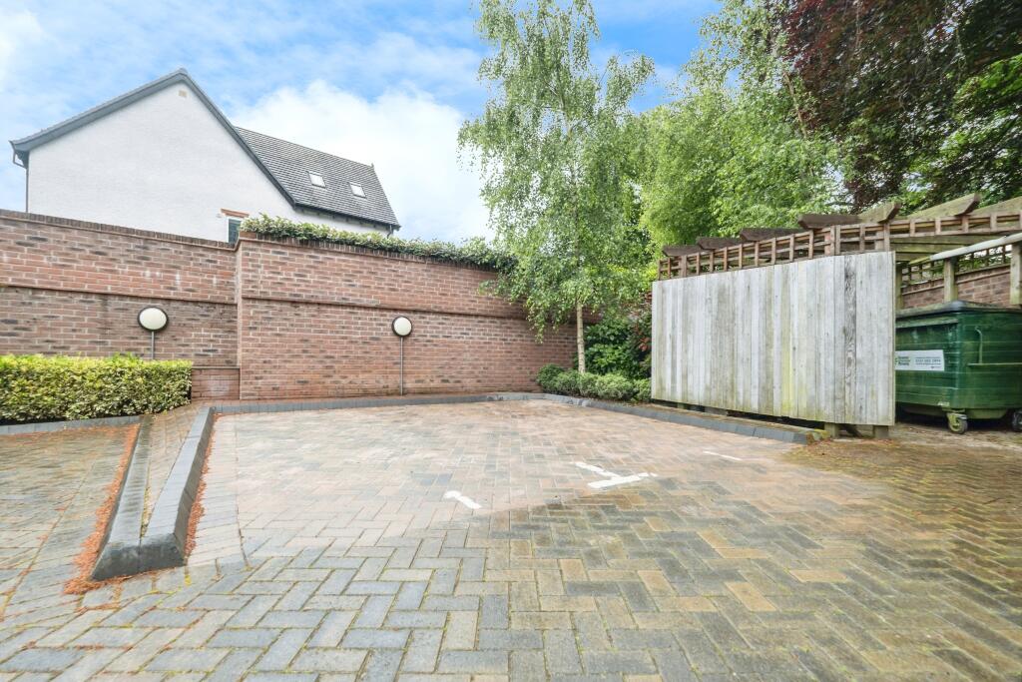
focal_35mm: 15
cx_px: 511
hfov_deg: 100.4
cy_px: 341
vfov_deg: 77.3
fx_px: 426
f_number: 4
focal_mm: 10
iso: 160
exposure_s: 1/125
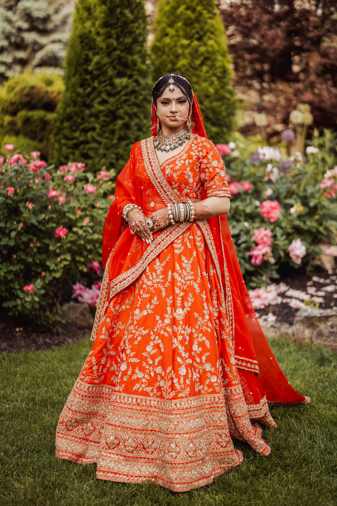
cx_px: 168
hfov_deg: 27.0
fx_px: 702
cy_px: 253
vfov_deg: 39.6
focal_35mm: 50
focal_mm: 50
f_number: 1.2
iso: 100
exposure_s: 1/2500
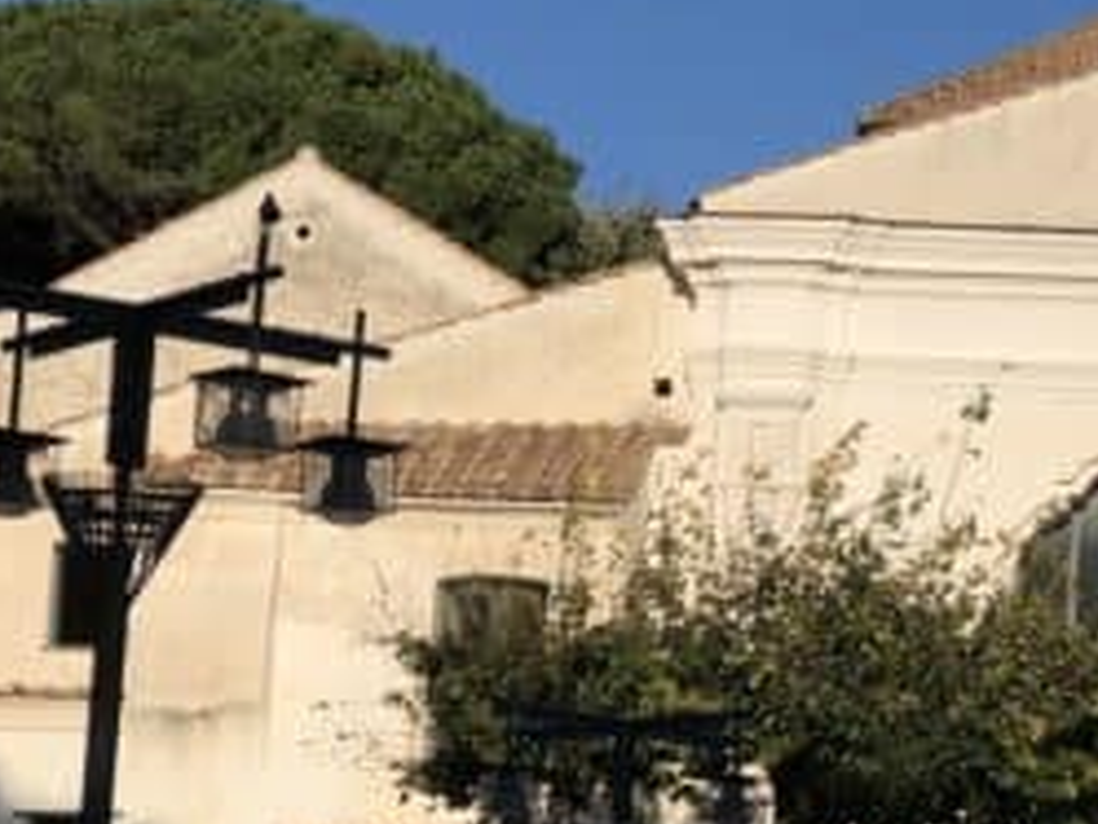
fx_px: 5807
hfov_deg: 10.5
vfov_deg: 8.1
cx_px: 1601
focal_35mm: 183
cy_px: 366
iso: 20
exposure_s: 1/1779
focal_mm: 6.6
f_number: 2.8
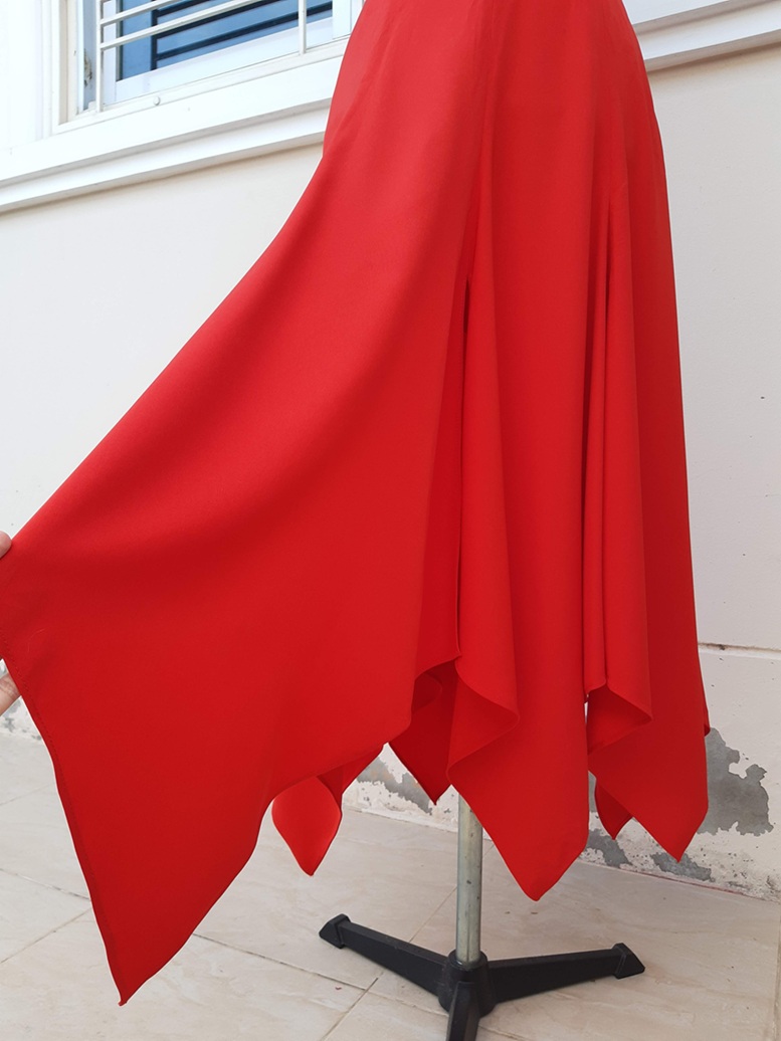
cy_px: 520
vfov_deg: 67.3
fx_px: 782
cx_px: 390
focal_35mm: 26
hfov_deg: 53.1
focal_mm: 3.92
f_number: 1.7
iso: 40
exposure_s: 1/220
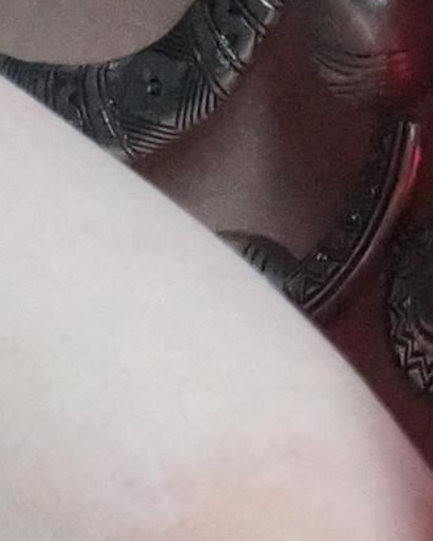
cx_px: -63
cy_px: -771
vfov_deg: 2.0
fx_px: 15741
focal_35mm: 983
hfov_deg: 1.6
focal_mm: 75
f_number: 5.6
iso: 3200
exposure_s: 1/125
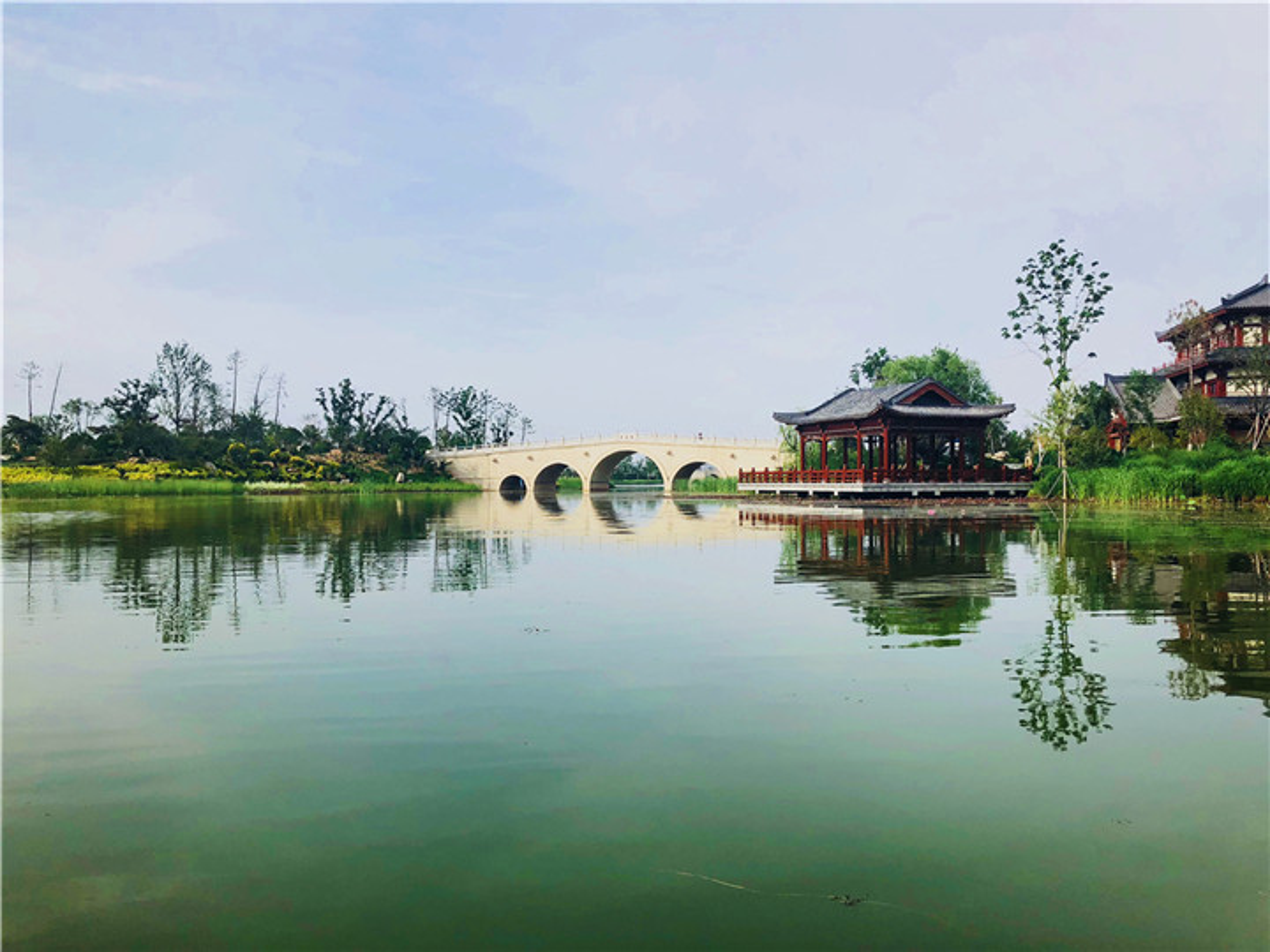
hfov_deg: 63.4
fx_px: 1027
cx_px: 635
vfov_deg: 49.7
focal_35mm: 28
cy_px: 476
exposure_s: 1/2825
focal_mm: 4
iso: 20
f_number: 1.8
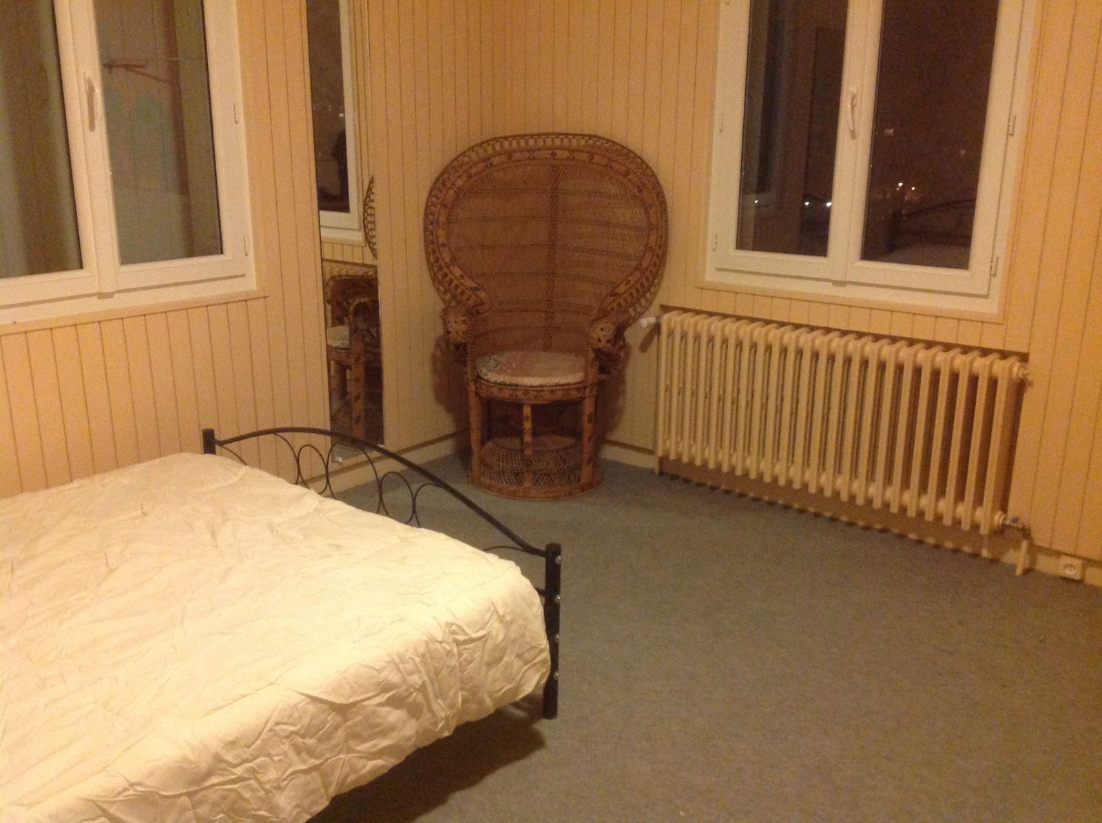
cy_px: 412
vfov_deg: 40.6
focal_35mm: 35
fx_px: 1113
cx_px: 551
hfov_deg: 52.7
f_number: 2.4
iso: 500
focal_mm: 4.28
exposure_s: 1/15
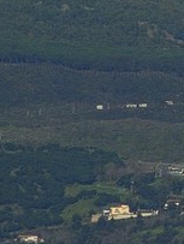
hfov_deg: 1.0
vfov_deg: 1.3
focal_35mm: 1530
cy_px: -204
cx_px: 577
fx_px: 10808
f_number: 8
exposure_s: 1/350
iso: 200
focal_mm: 135
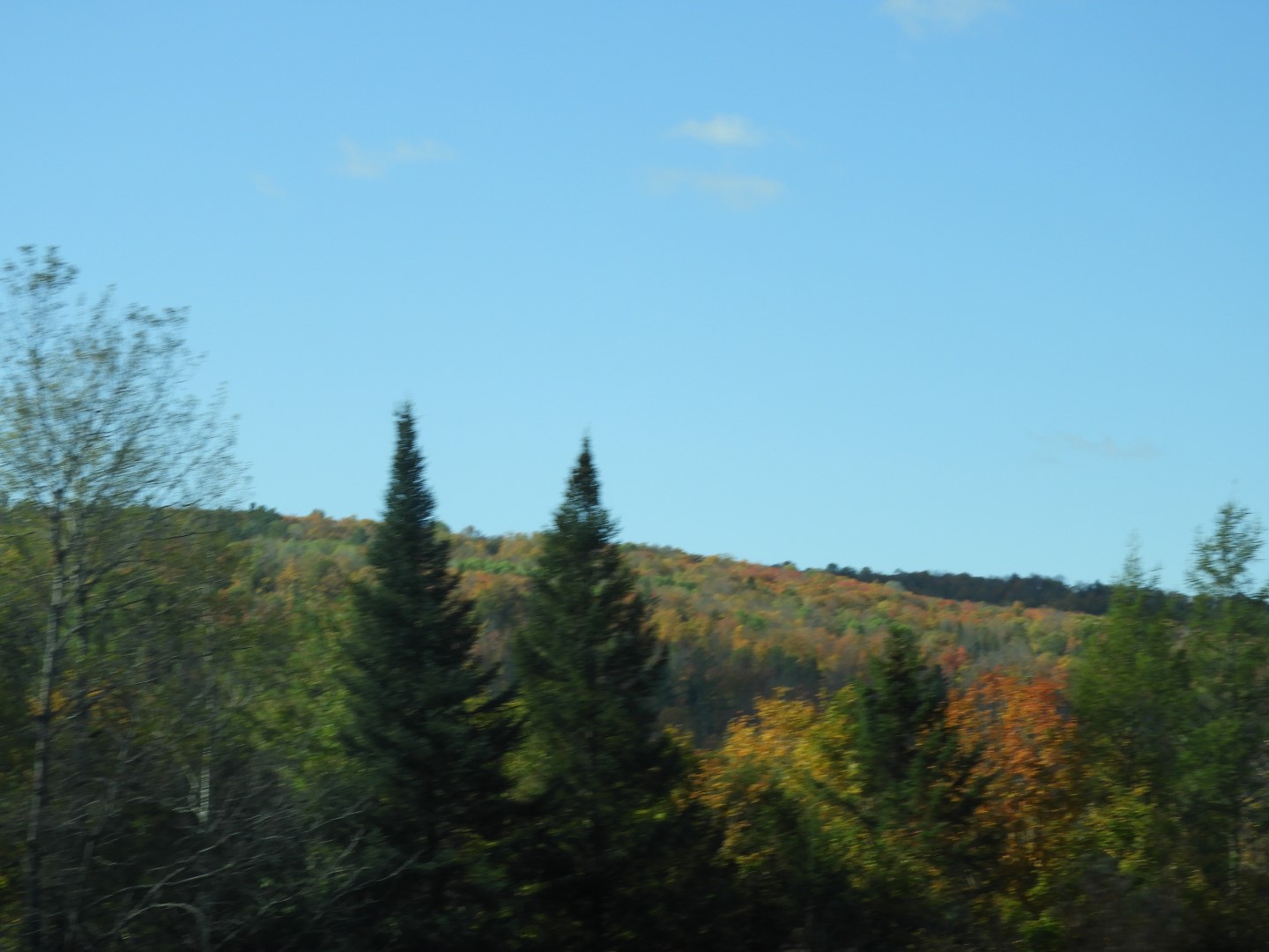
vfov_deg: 11.9
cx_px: 634
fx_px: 4582
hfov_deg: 15.8
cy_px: 476
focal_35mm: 125
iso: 100
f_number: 5
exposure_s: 1/400
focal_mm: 22.4
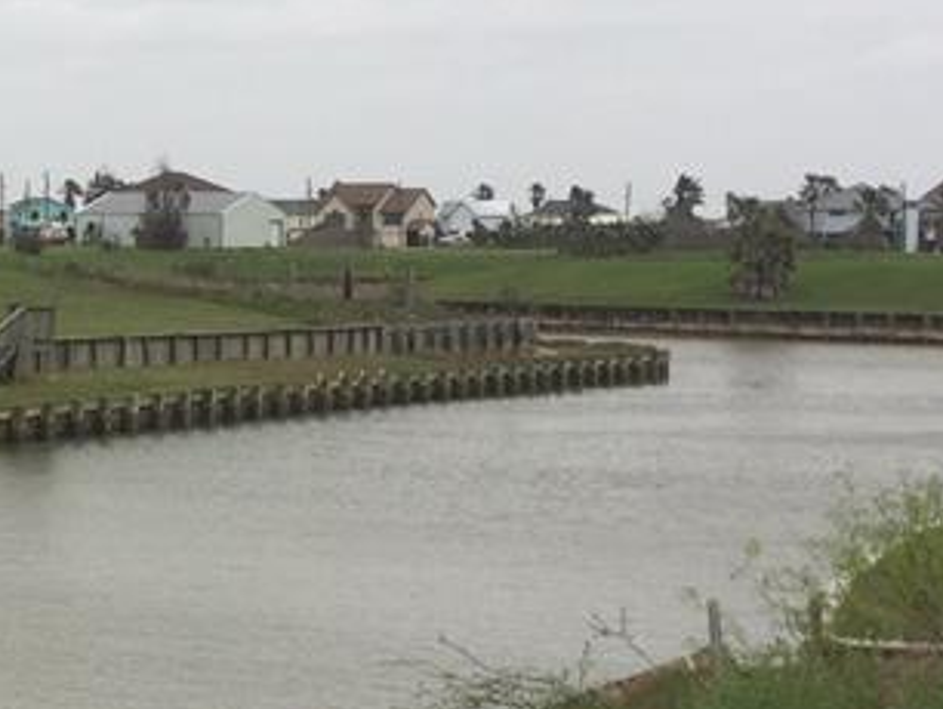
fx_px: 2645
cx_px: -404
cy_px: 262
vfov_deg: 15.2
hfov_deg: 18.3
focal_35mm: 97
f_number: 2.2
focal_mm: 4.15
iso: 32
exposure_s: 1/2083
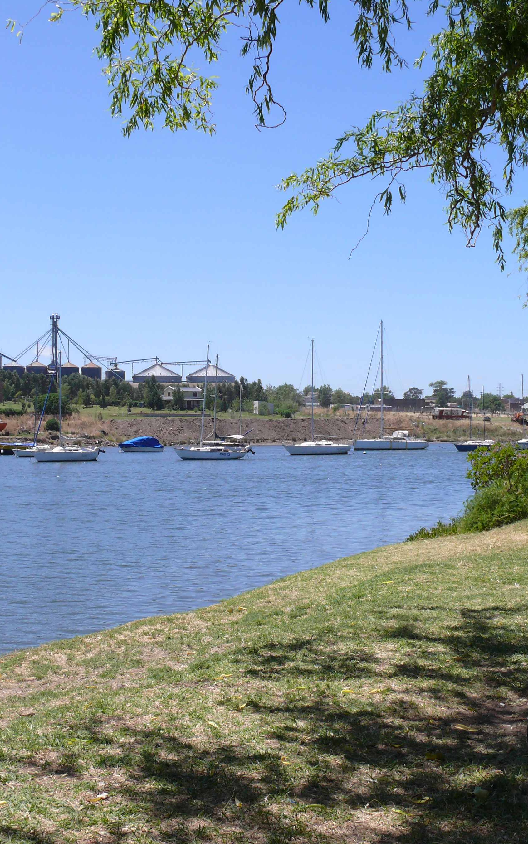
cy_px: 426
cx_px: 247
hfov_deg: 25.8
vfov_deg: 40.3
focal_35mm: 50
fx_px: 1151
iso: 100
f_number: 6.3
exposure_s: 1/400
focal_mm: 7.4
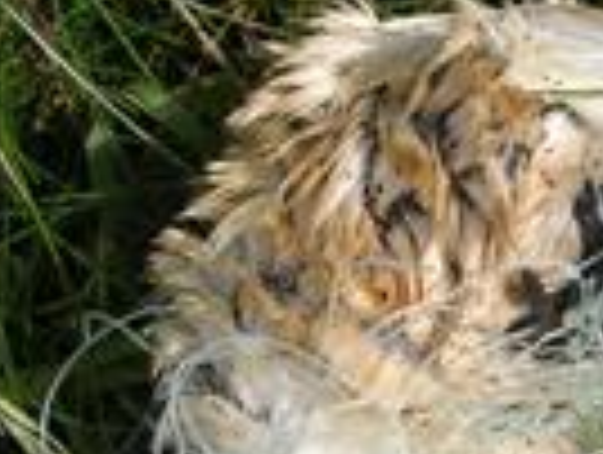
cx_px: 576
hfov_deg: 15.3
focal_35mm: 127
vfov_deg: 11.7
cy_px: 292
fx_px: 2216
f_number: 5.6
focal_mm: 5.8
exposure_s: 1/381
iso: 50
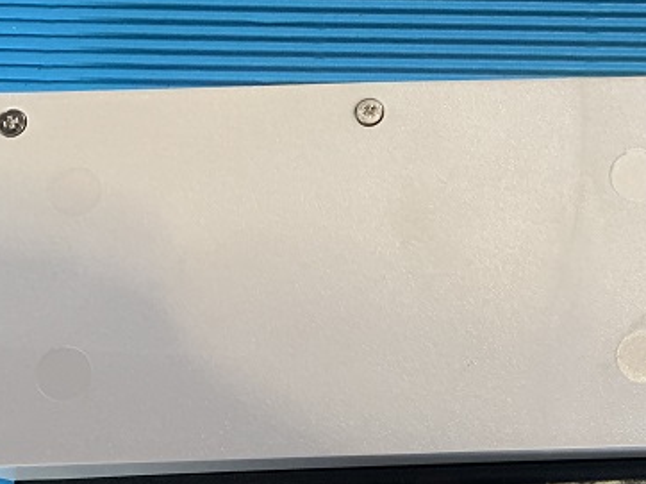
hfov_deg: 30.9
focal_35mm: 58
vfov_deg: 24.5
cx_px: 640
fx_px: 1082
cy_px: 438
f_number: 1.8
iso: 320
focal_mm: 4.25
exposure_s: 1/60
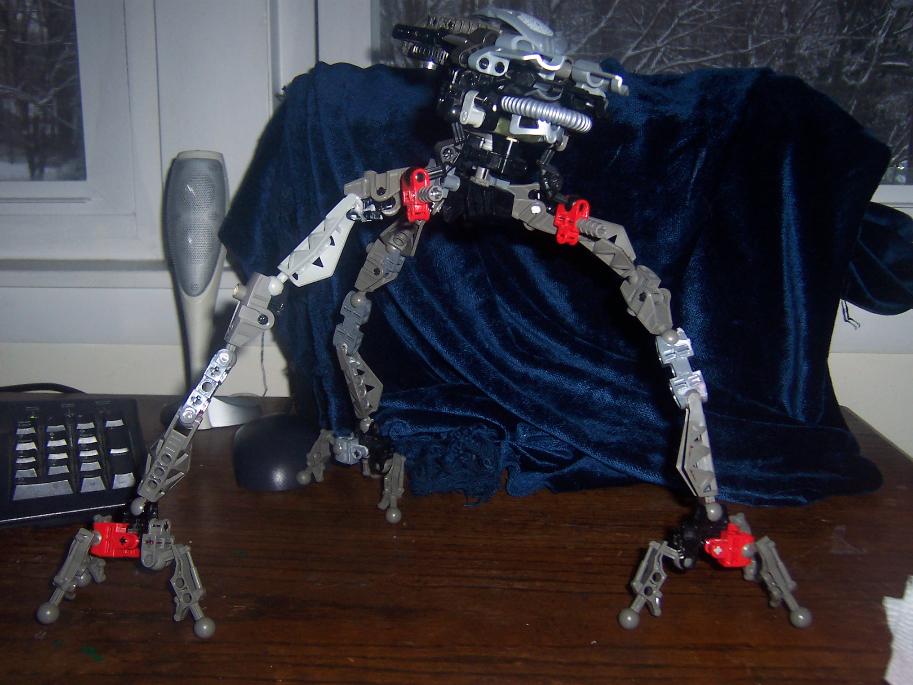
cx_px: 456
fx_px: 950
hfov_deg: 51.4
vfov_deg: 39.7
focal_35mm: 36
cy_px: 342
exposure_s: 1/60
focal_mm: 5.6
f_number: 2.8
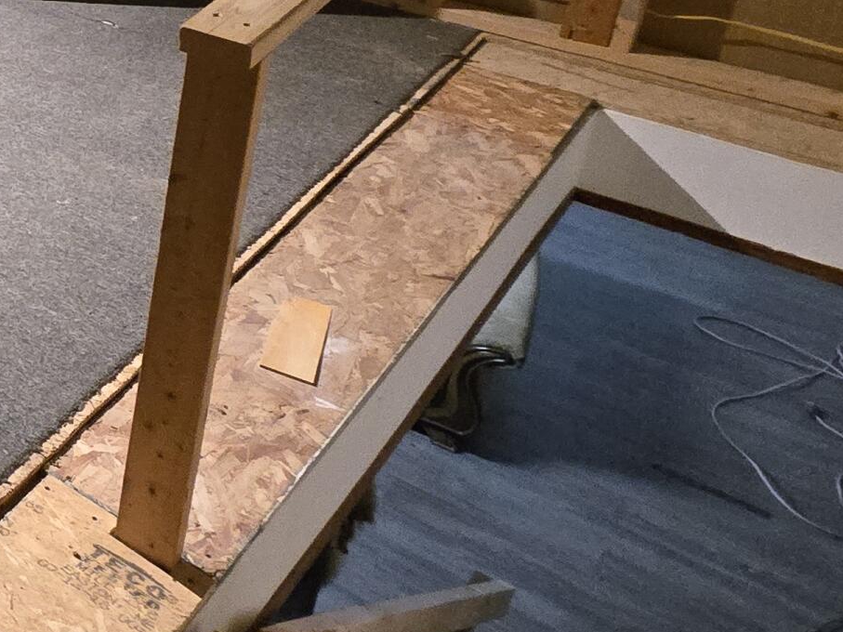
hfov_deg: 25.7
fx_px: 1047
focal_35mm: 43
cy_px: -86
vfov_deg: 29.8
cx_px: -534
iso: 1250
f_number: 2.2
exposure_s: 1/40
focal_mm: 2.2
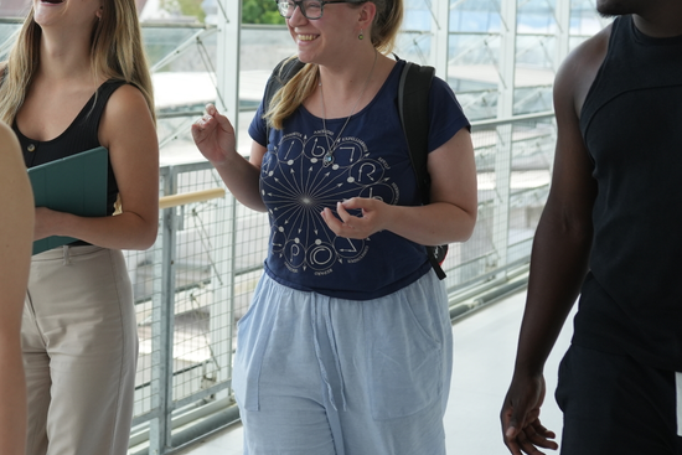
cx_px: 196
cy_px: 117
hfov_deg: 28.5
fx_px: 1326
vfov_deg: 19.3
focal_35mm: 70
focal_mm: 35
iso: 640
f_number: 3.2
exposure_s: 1/1600
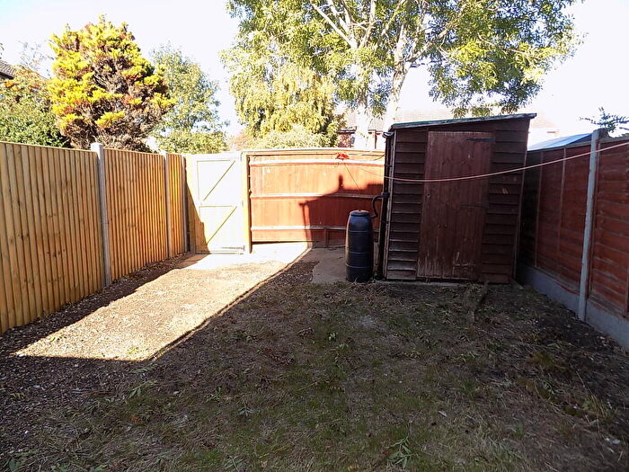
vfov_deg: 58.9
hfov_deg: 73.9
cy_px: 236
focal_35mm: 23
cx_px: 314
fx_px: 418
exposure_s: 1/160
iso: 80
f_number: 3.1
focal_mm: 4
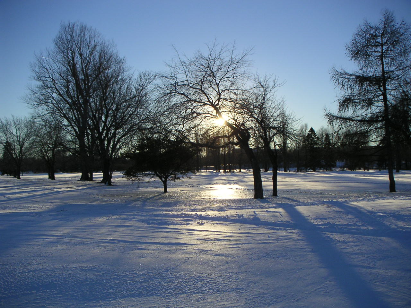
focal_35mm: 37
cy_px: 154
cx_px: 206
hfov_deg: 50.1
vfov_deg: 38.7
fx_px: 439
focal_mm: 5.7
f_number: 6.7
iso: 50
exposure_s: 1/180
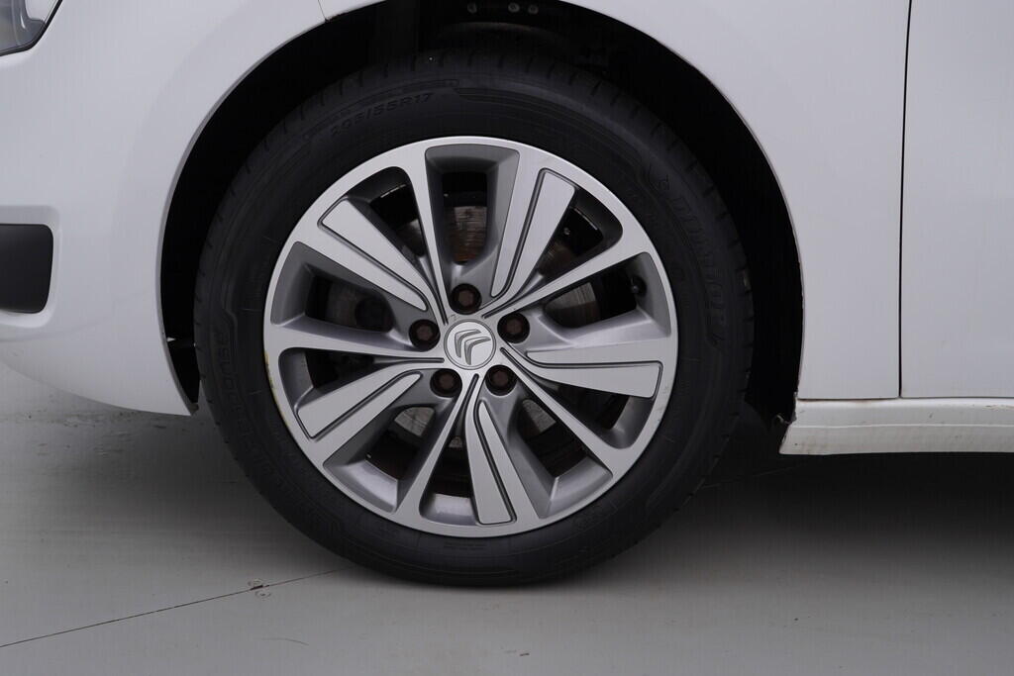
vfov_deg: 36.9
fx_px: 1014
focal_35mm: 36
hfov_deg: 53.1
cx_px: 507
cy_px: 338
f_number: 4.5
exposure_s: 1/100
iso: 125
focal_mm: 24
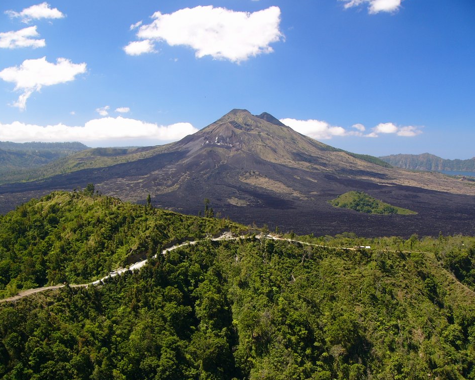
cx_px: 245
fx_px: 534
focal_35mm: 38
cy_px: 190
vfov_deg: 39.2
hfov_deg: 47.9
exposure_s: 1/200
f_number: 3.3
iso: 50
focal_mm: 6
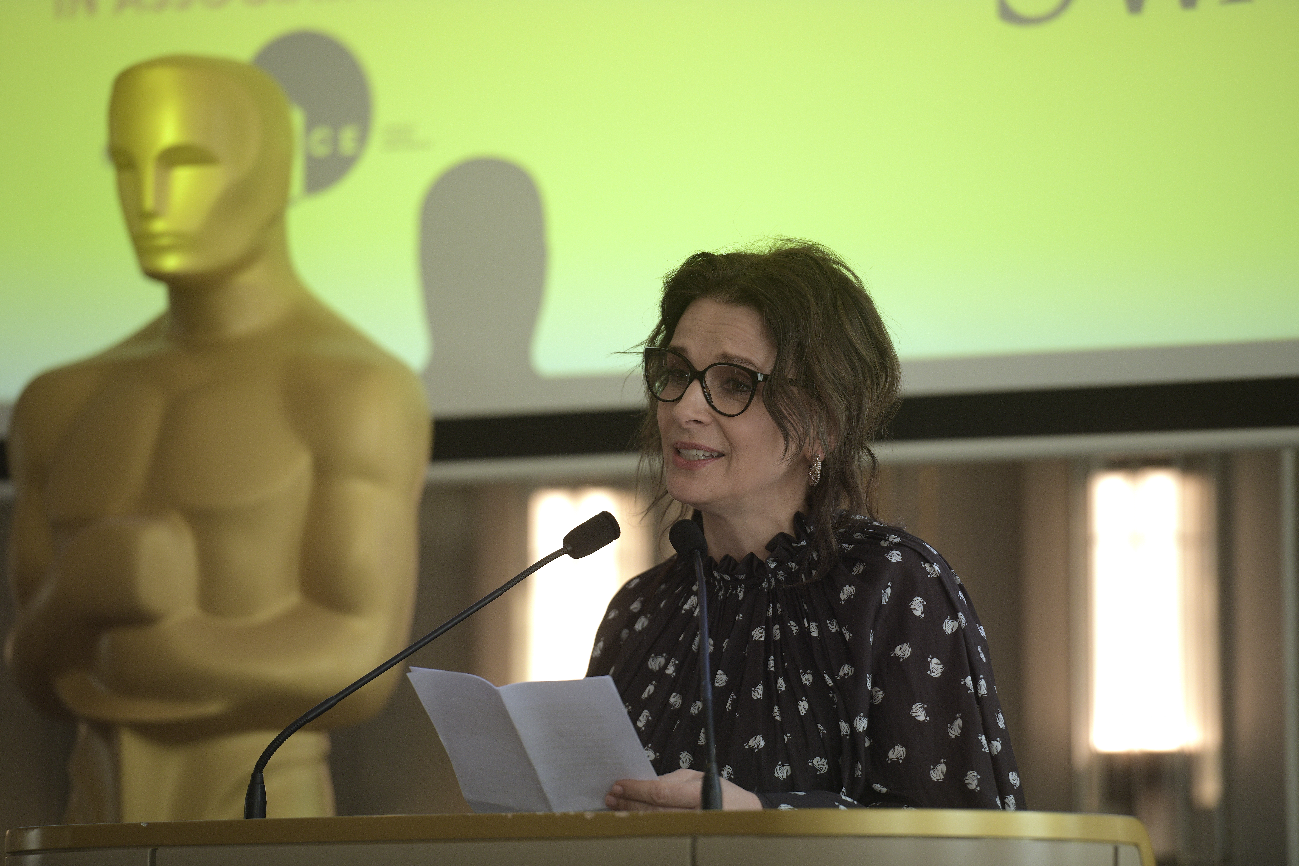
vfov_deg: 6.9
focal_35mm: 200
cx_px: 650
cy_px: 433
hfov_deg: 10.3
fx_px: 7216
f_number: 3.5
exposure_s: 1/250
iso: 640
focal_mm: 200
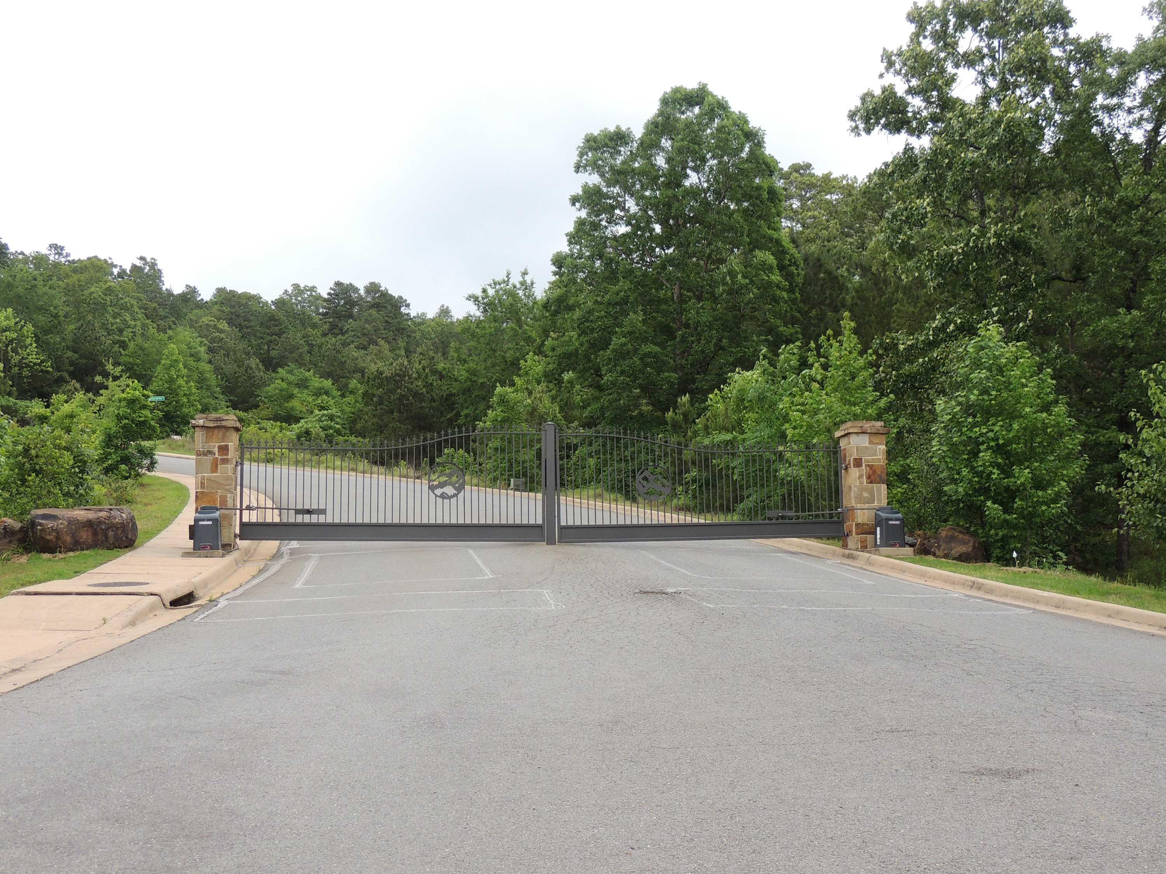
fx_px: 1381
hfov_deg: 45.8
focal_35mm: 41
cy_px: 442
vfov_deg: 35.1
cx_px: 572
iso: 100
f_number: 3.3
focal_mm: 7.1
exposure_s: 1/200
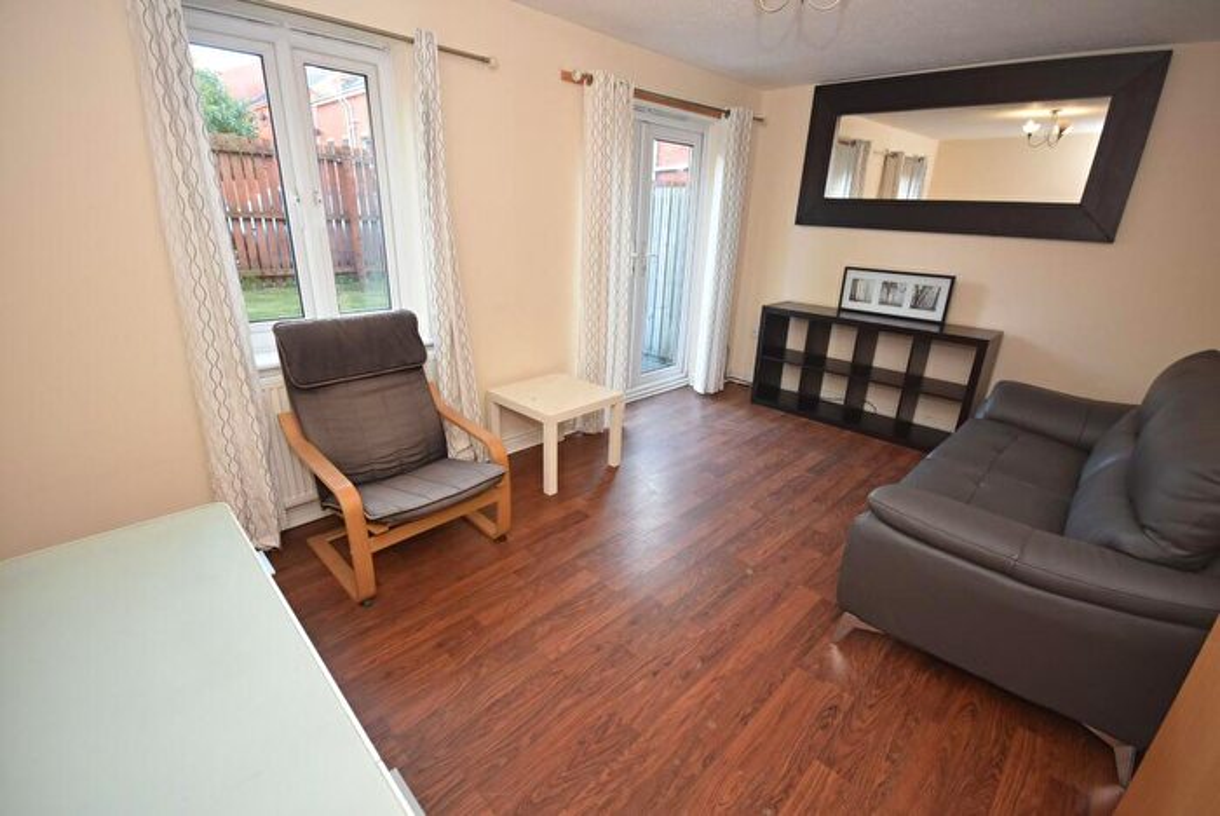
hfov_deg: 100.3
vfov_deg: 77.4
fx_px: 509
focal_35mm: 15
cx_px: 610
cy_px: 408
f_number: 4
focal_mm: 10
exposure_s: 1/60
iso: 720
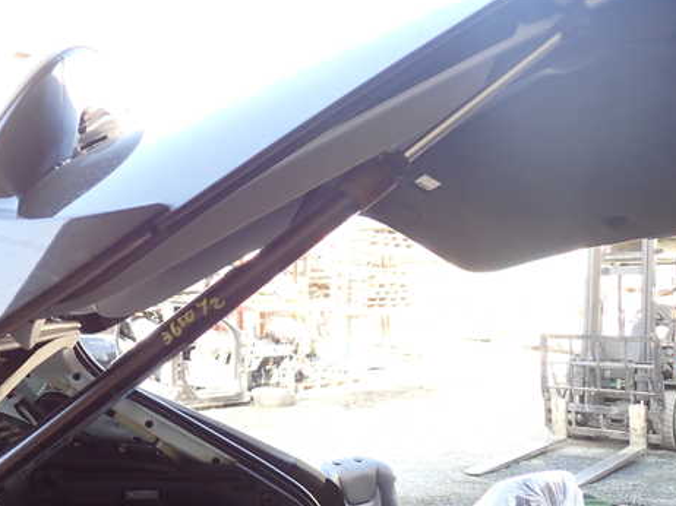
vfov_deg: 36.8
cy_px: 273
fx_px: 761
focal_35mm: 39
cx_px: 244
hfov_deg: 47.4
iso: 100
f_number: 2.3
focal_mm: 5.4
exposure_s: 1/60
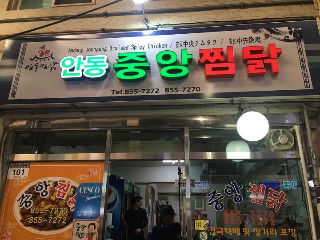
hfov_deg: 61.7
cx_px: 160
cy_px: 120
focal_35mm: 29
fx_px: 268
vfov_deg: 48.2
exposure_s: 1/30
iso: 32
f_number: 2.2
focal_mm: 4.15
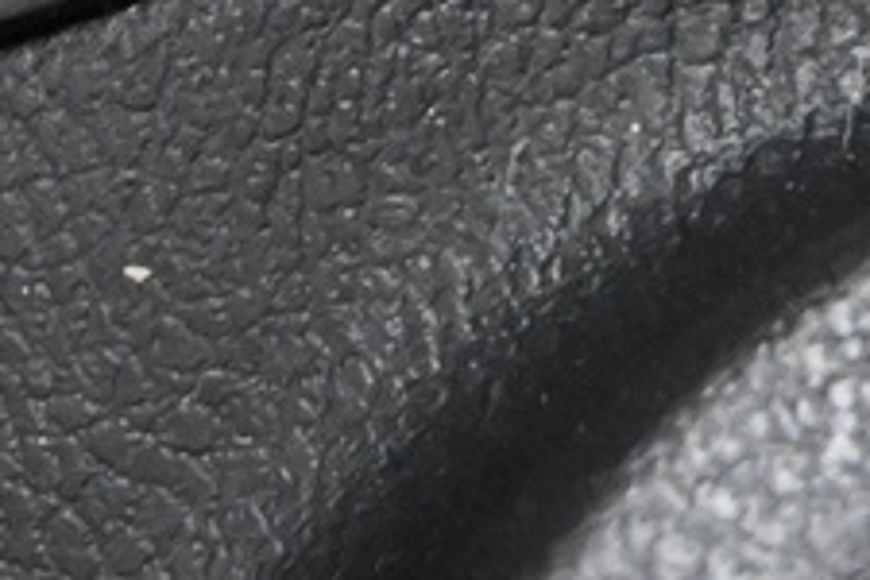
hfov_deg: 11.5
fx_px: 4181
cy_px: -553
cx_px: -352
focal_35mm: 173
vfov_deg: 7.6
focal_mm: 16
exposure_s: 1/5
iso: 6400
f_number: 3.5
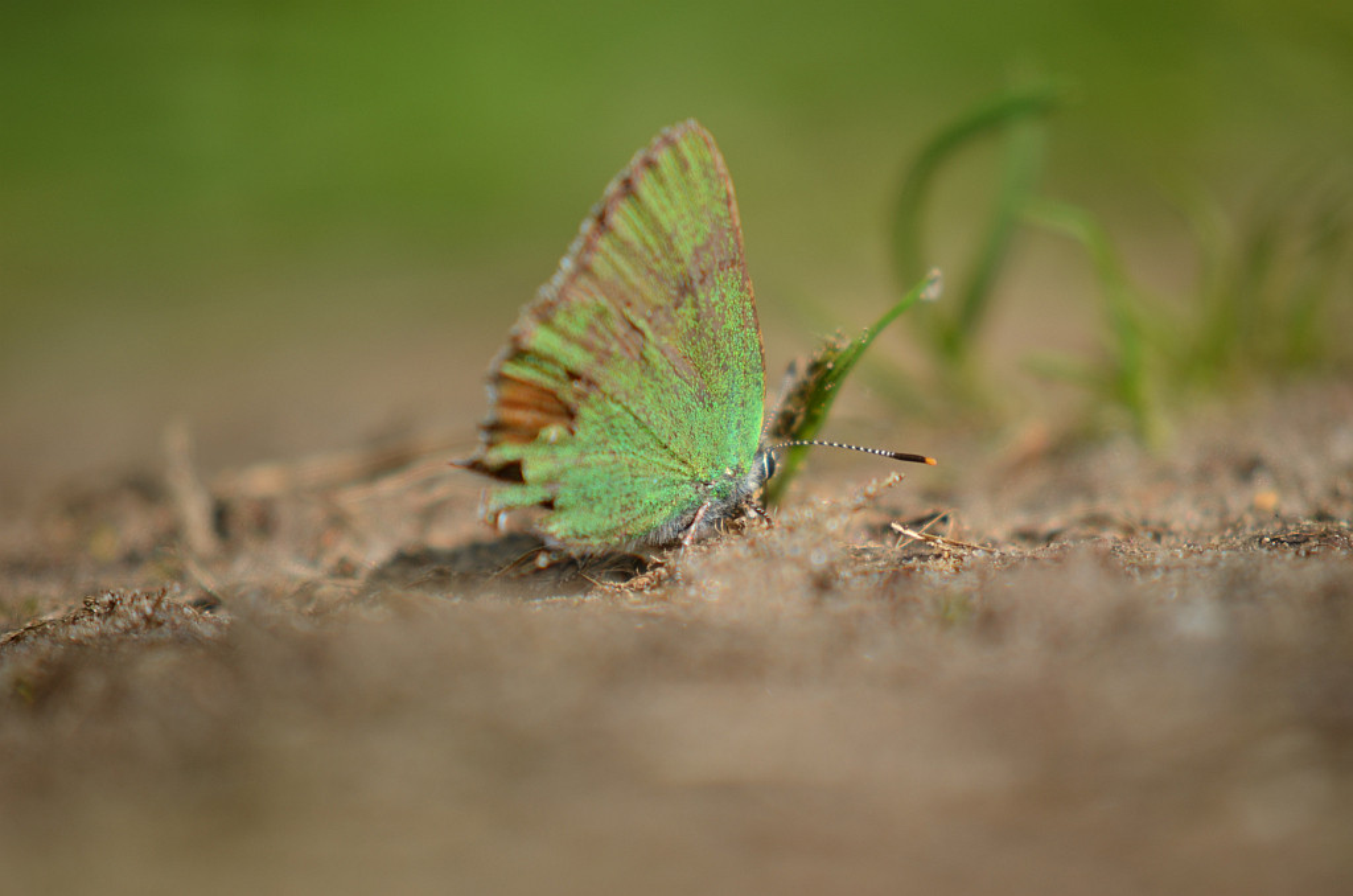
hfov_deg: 7.2
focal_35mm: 285
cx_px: 676
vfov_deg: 4.8
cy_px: 448
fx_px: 10688
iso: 100
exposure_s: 1/200
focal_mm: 190
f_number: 5.6
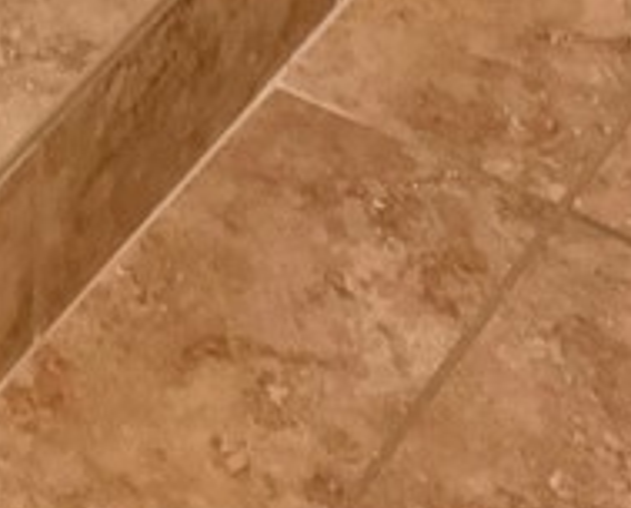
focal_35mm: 153
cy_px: -244
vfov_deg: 9.8
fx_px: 2863
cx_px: -47
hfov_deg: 12.4
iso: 320
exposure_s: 1/40
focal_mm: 3
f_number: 1.8
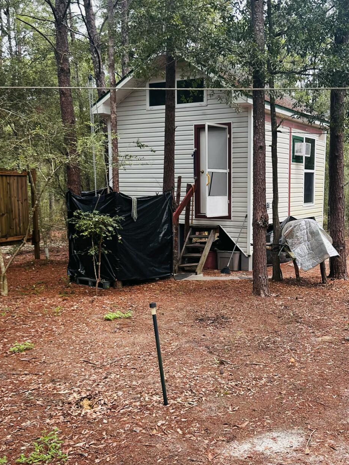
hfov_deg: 36.6
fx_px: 524
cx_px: 215
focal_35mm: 39
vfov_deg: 47.8
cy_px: 245
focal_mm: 6.86
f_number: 1.78
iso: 80
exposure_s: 1/508
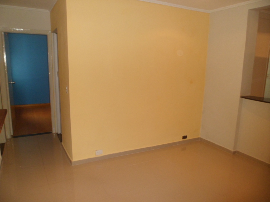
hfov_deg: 67.3
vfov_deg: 53.1
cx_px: 135
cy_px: 101
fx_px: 203
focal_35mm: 26
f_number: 3.3
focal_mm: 4.9
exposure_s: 1/45
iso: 160
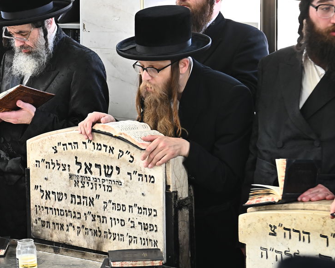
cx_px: 47
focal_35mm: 126
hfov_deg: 15.1
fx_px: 1249
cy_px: 66
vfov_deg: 12.2
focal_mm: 70
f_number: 7.1
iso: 2000
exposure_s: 1/200
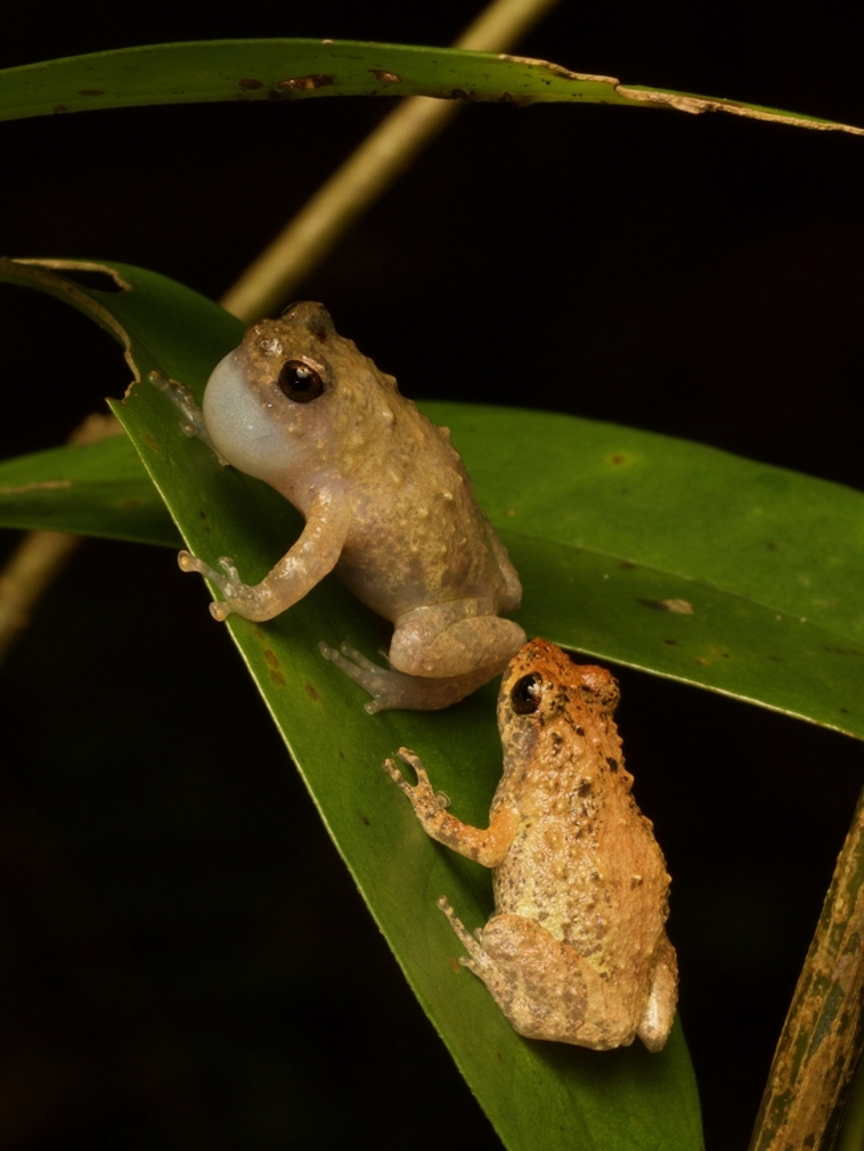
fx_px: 3992
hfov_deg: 12.4
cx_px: 432
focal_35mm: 120
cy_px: 576
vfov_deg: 16.4
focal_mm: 60
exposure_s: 1/60
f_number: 14
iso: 400
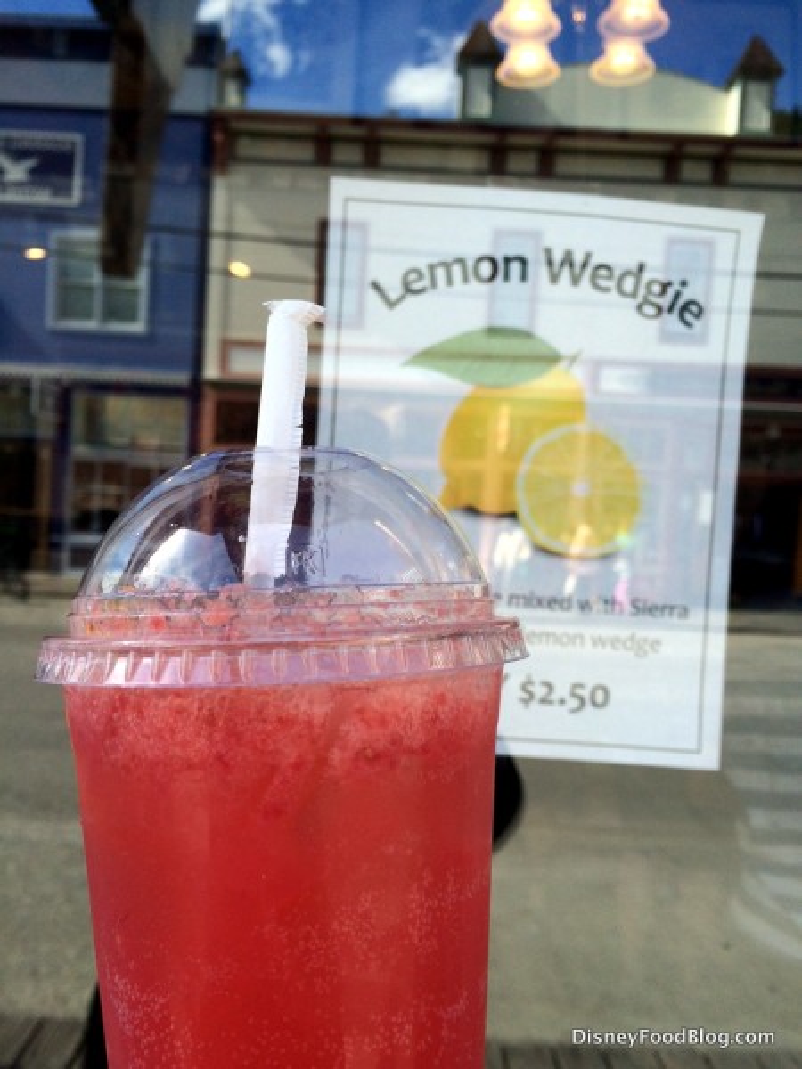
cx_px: 401
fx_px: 896
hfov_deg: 48.2
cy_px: 534
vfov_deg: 61.7
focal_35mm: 29
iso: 32
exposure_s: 1/684
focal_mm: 4.15
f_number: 2.2
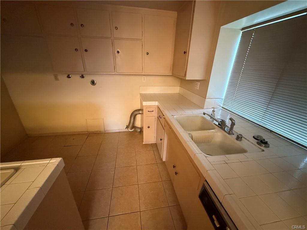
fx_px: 124
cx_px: 154
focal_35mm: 14
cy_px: 115
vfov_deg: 85.7
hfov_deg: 102.1
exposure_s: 1/60
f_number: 2.2
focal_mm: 2.22
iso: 1250
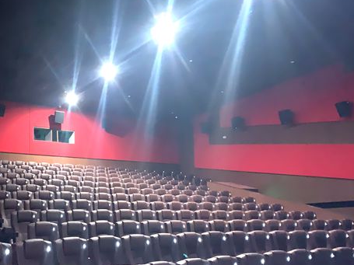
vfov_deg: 35.5
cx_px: 123
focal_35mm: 40
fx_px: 409
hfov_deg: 46.2
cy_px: 181
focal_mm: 4.25
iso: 1250
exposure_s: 1/4
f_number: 1.8
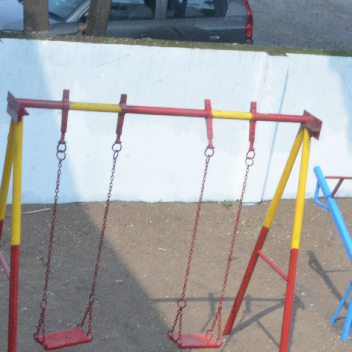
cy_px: 270
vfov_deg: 16.2
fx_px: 1231
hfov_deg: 16.2
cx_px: 230
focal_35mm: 107
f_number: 20
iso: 1600
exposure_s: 1/125
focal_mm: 28
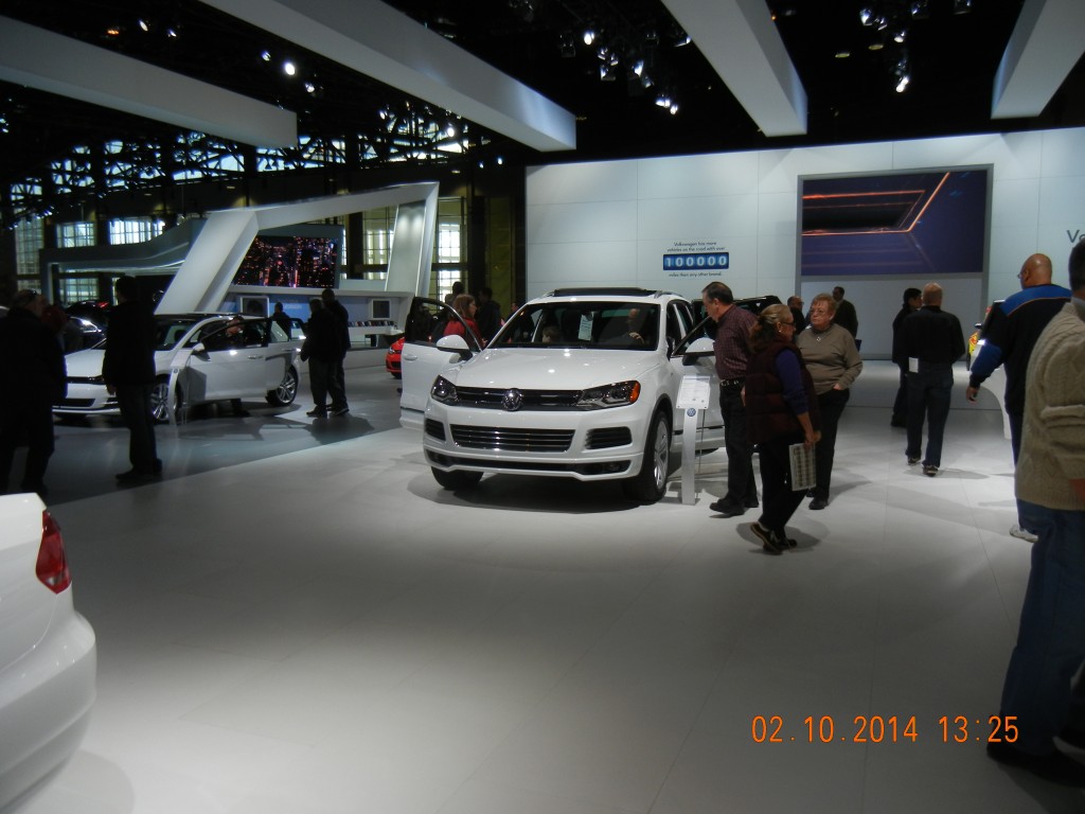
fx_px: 940
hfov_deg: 60.0
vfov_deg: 46.8
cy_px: 407
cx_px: 542
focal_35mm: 30
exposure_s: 1/206
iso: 160
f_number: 3.5
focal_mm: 5.4
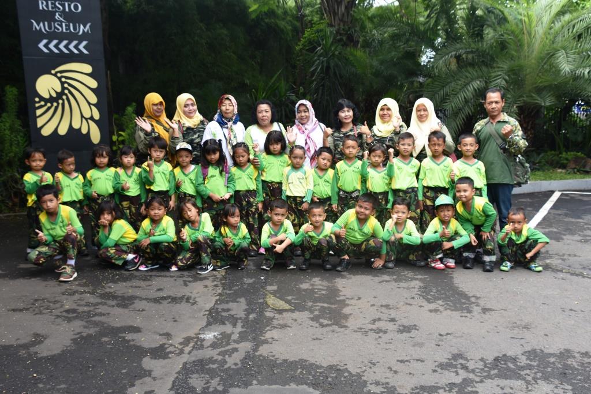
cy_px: 197
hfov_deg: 53.1
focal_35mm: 36
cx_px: 296
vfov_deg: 36.9
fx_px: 591
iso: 110
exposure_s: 1/125
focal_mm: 24
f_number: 5.6
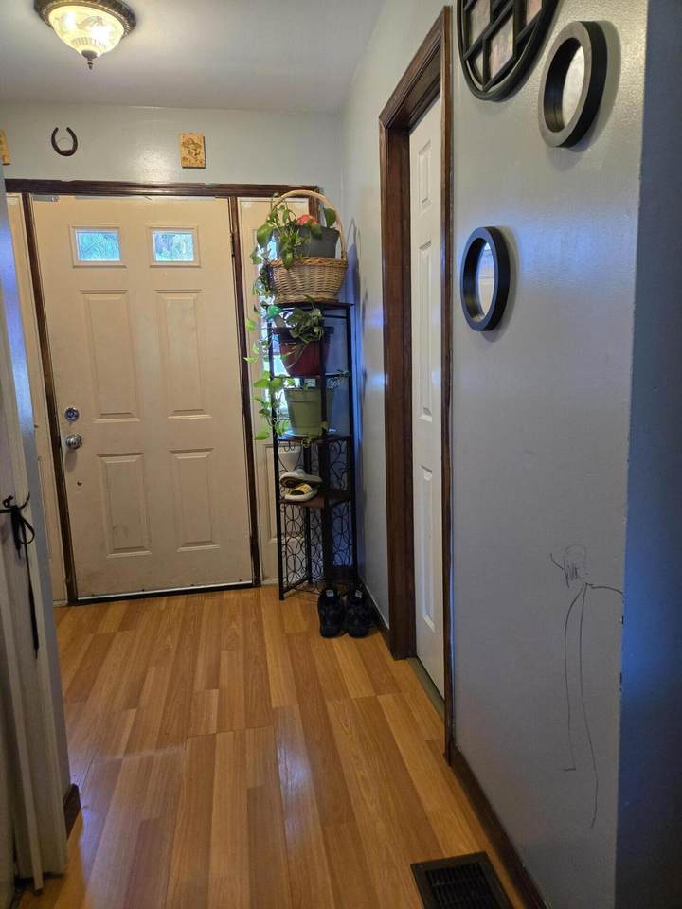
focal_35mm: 23
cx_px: 341
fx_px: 604
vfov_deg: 73.9
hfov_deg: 58.9
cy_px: 454
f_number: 1.8
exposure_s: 1/120
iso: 500
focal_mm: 5.4
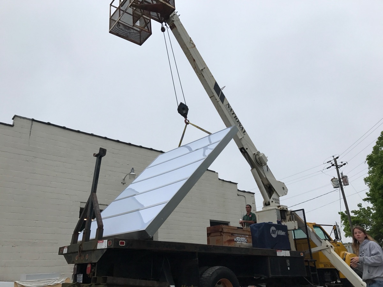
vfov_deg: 49.7
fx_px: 310
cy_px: 144
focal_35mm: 28
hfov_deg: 63.4
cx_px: 192
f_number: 1.8
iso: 20
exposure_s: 1/785
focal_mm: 3.99
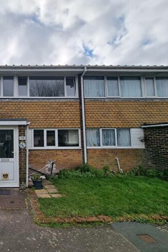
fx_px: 133
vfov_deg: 86.9
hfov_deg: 54.0
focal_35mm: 19
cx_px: 9
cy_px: 127
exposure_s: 1/1208
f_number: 2.2
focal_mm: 2.2
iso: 50
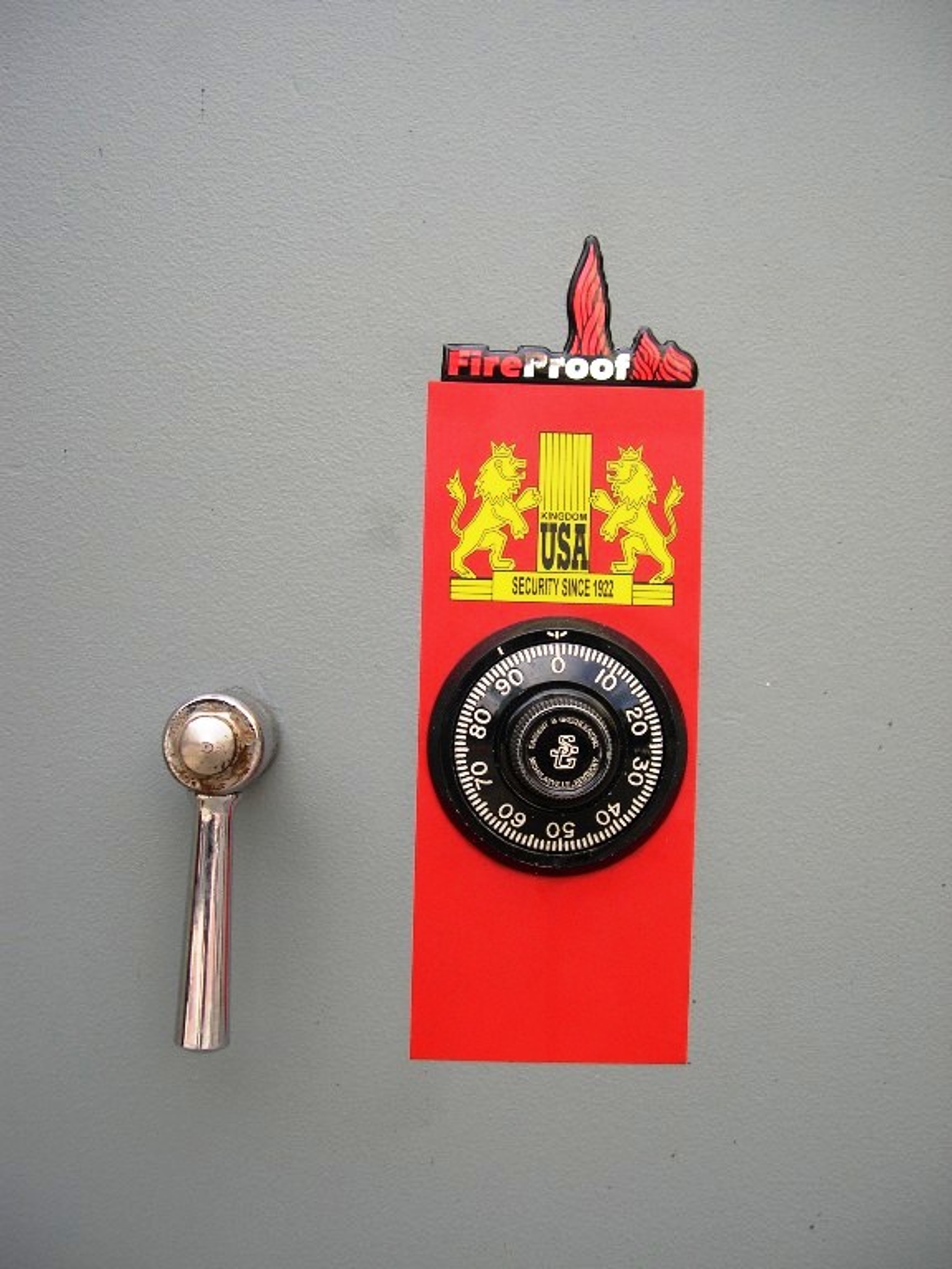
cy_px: 634
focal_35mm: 38
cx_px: 476
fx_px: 1393
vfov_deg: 49.0
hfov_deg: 37.7
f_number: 2.8
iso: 100
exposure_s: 1/164
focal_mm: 8
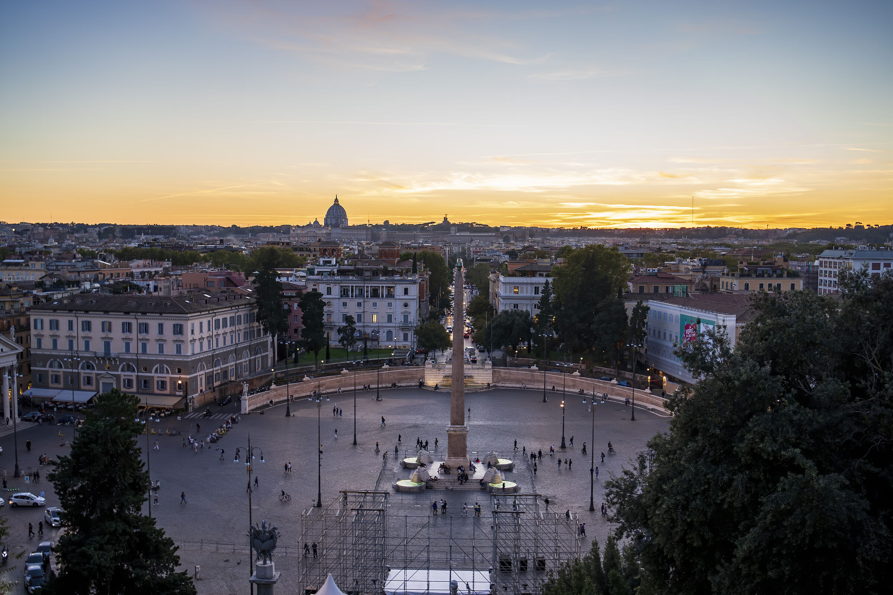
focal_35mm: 35
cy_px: 298
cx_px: 446
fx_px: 868
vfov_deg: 37.9
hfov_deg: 54.4
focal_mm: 35
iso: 100
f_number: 3.2
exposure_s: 1/40
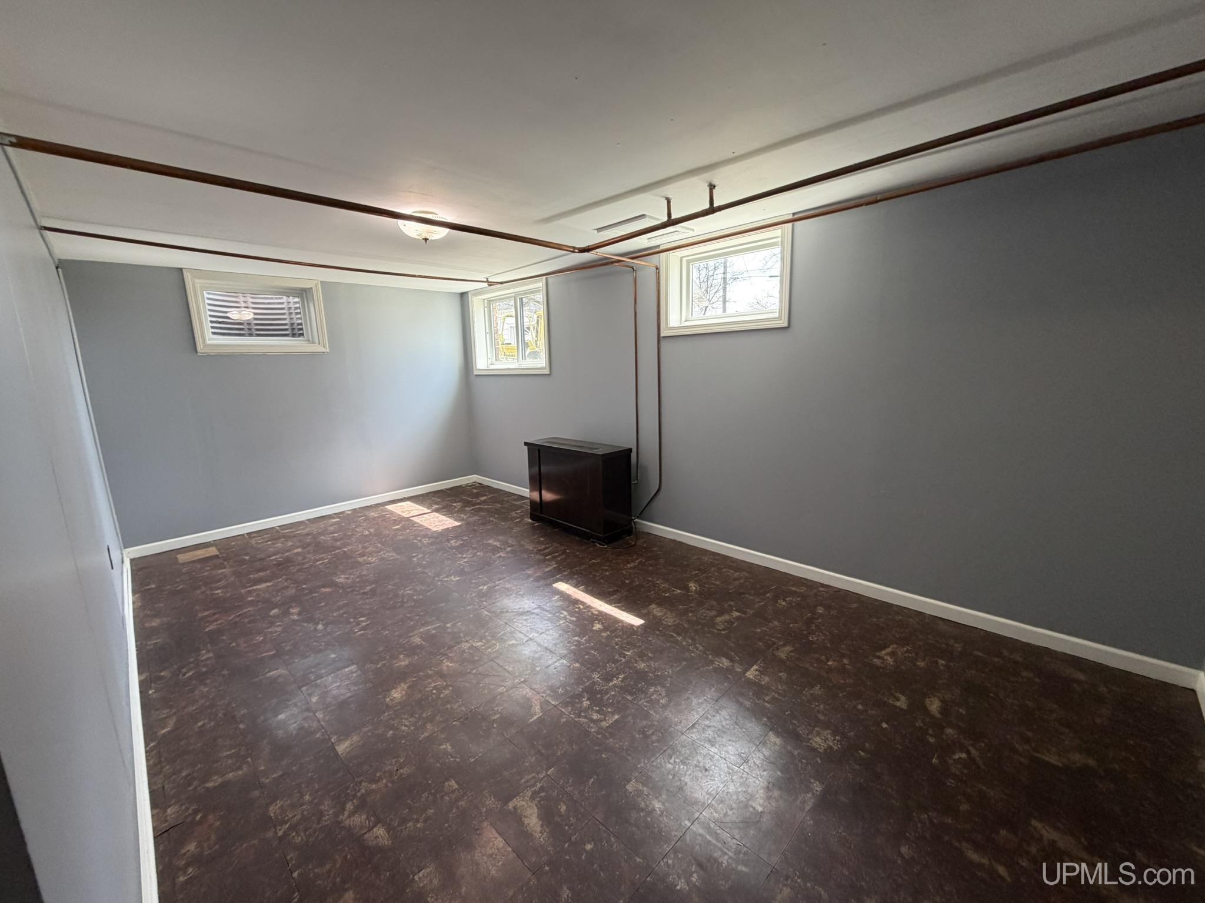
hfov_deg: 102.1
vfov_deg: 85.7
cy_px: 452
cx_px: 602
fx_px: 487
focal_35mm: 14
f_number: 2.2
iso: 200
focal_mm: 2.22
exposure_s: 1/60
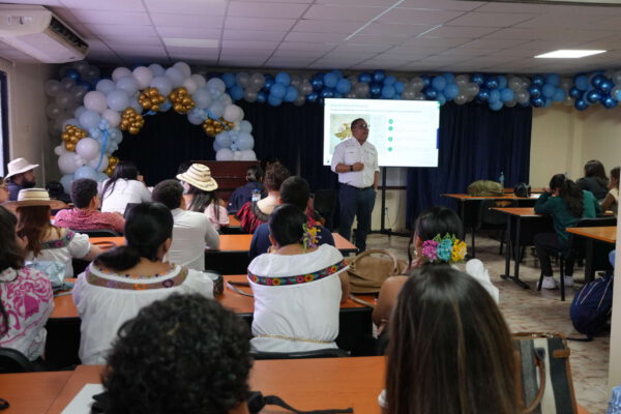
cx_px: 310
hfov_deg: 53.1
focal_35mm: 36
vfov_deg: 36.9
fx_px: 621
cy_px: 207
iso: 2000
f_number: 4
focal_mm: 24
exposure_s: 1/160
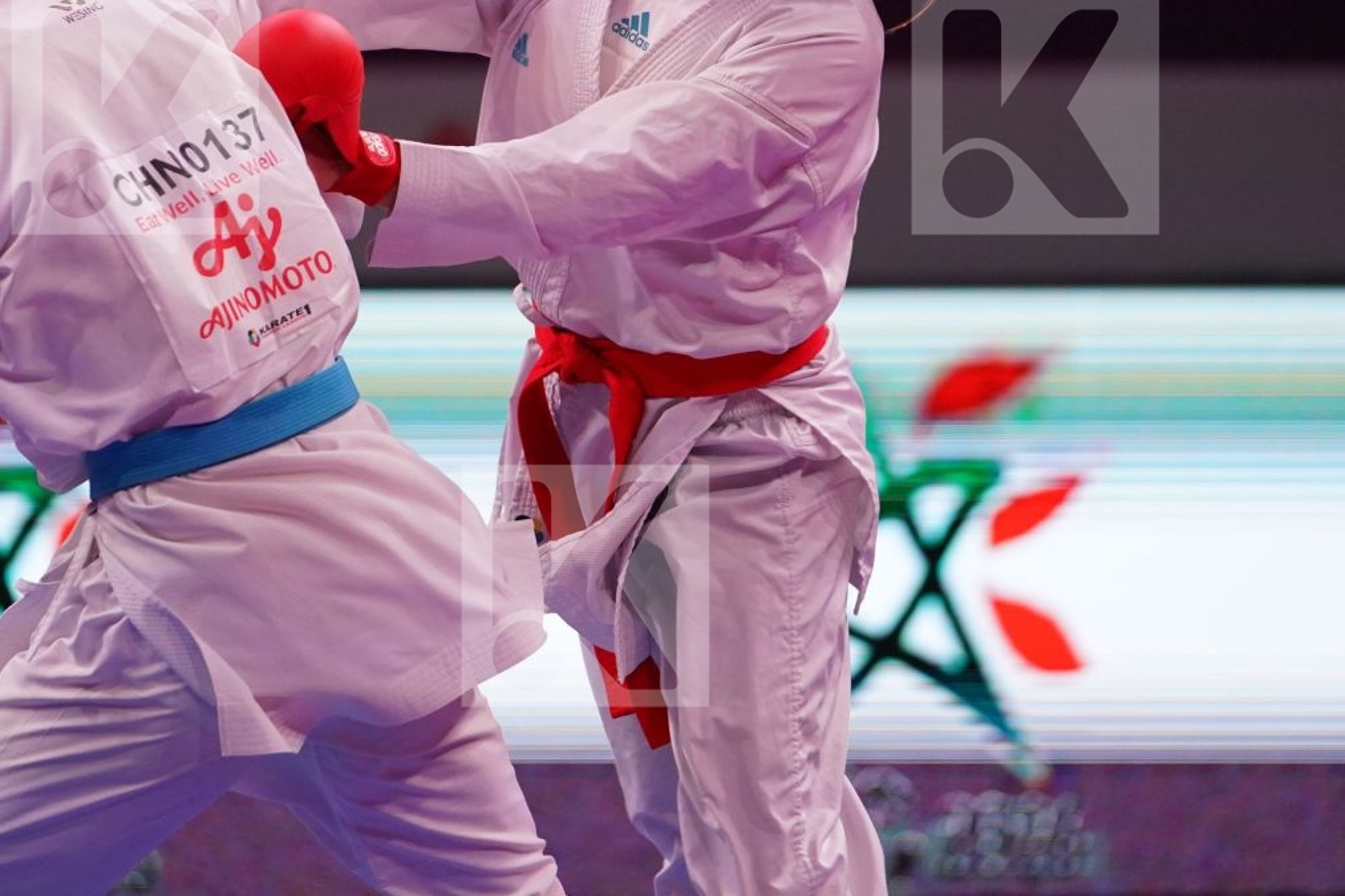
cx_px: 586
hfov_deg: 6.1
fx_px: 12550
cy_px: 114
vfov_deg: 4.1
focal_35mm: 336
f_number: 2.8
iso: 2500
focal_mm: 189
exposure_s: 1/1000
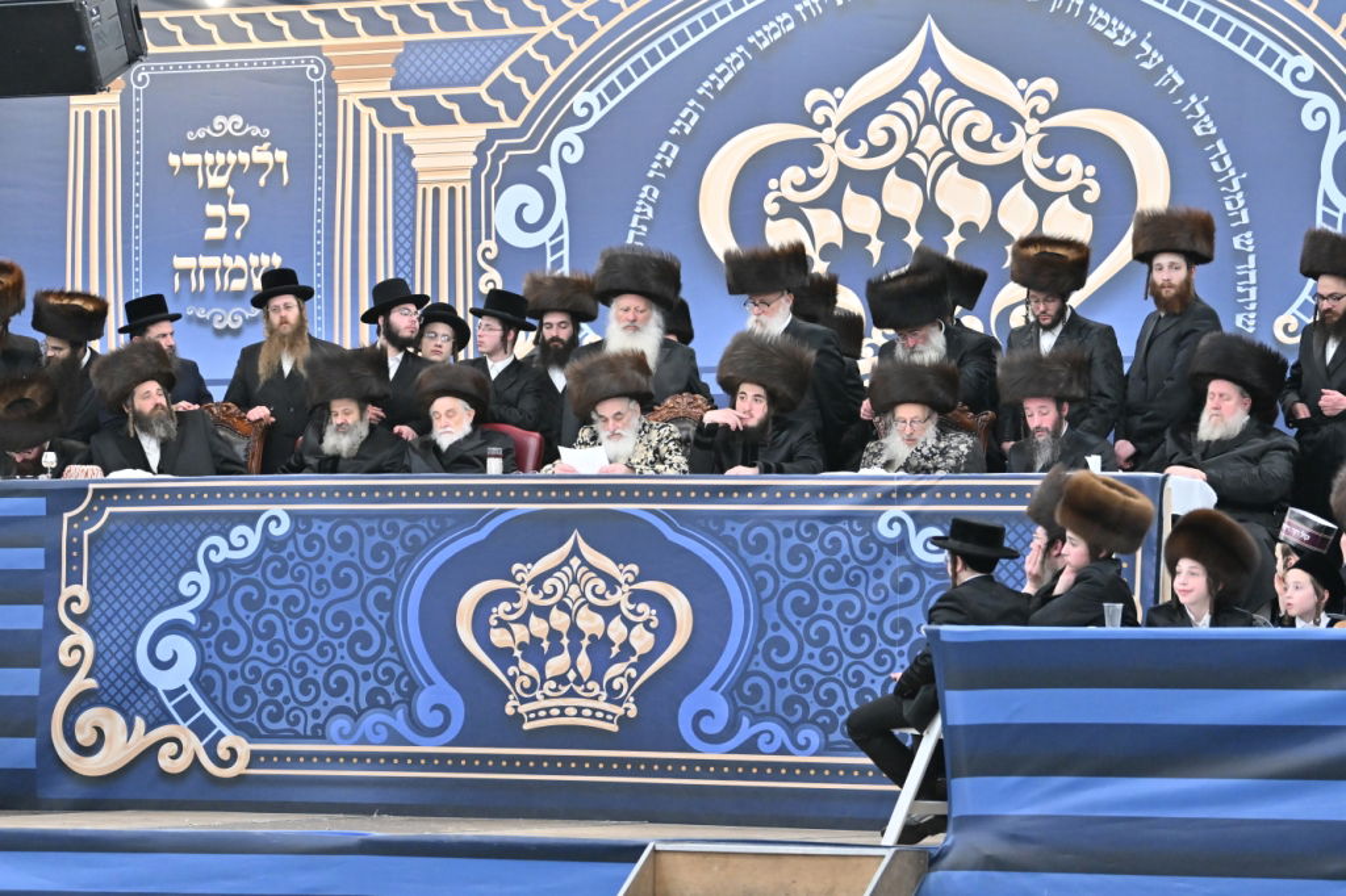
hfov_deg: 15.2
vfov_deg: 10.2
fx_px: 5046
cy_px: 448
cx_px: 673
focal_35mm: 135
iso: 1600
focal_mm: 90
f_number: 2.8
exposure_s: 1/400
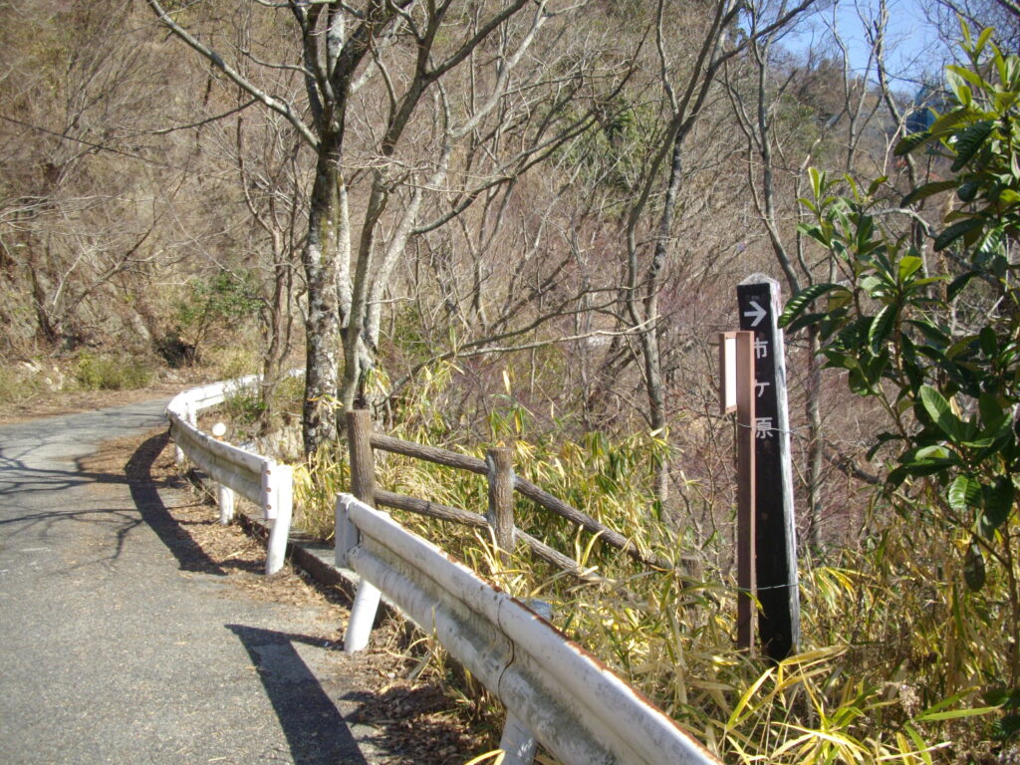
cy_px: 382
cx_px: 510
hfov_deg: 50.1
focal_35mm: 37
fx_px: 1090
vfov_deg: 38.7
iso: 100
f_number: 5.6
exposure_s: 1/200
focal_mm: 6.2
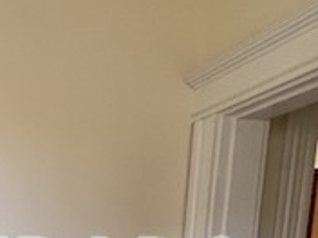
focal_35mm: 59
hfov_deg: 26.7
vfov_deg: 20.4
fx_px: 542
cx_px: -114
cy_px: 379
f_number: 1.8
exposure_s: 1/120
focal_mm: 1.57
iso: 125
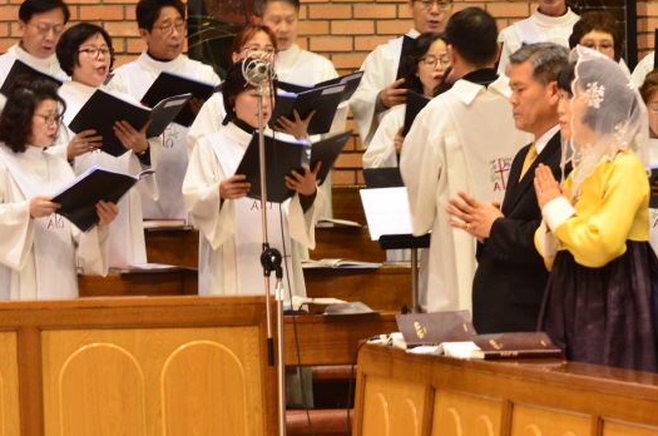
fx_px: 4269
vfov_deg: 5.8
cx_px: 474
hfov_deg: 8.8
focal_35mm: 234
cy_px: 36
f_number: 6.3
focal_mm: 80
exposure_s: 1/13
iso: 1600
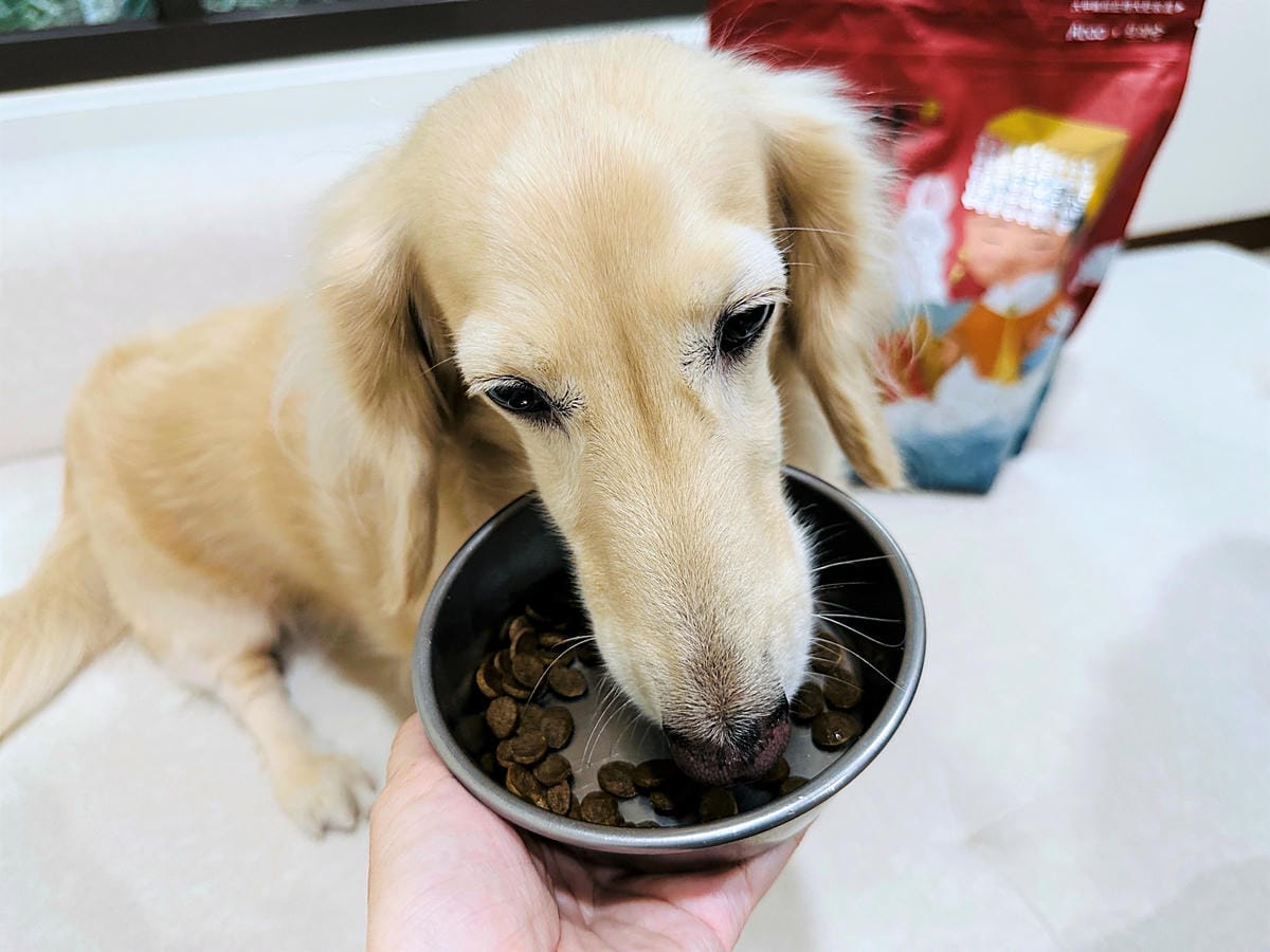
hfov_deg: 71.6
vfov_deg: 56.8
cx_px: 635
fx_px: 881
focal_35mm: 24
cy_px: 476
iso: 125
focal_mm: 6.86
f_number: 1.78
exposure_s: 1/60
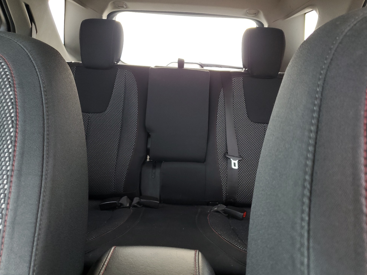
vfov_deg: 51.4
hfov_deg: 65.3
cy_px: 139
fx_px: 286
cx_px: 187
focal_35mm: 27
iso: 82
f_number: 1.5
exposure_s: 1/60.2
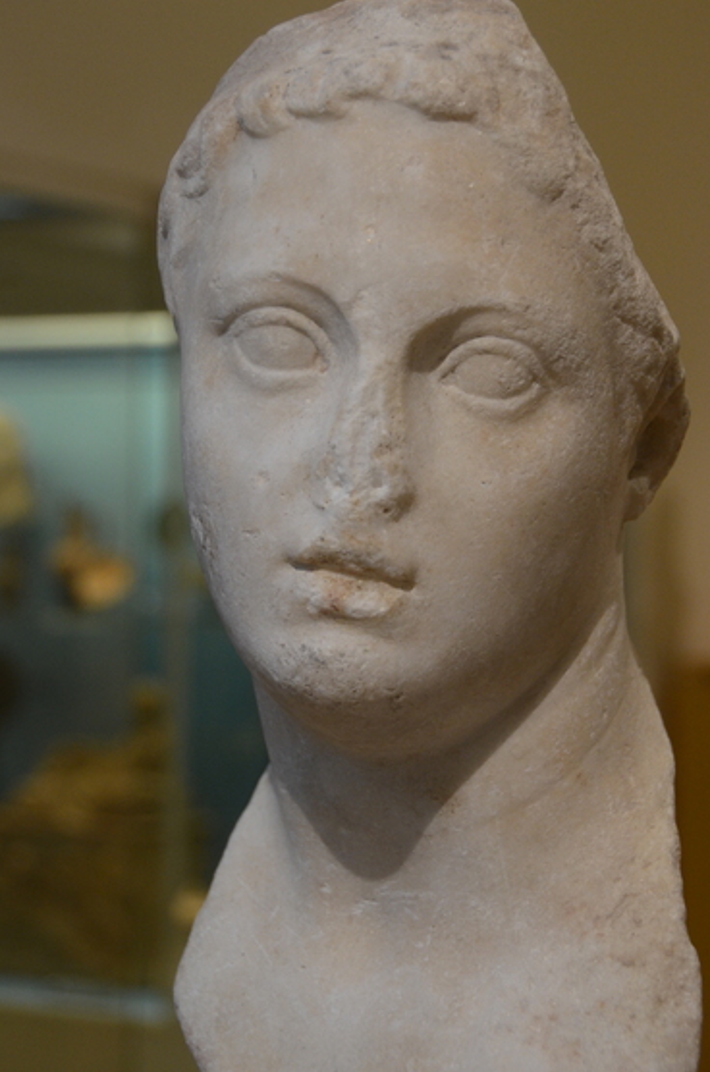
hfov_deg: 15.8
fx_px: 2557
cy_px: 526
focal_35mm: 86
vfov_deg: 23.7
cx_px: 401
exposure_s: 1/100
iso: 1000
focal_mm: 48
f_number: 5
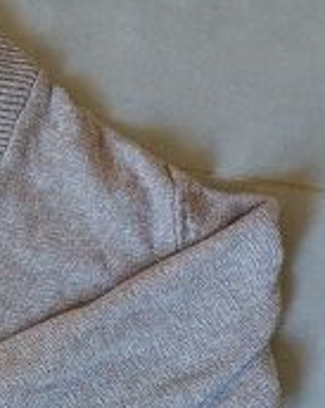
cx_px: -187
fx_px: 1097
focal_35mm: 91
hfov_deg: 15.3
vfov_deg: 20.5
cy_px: 391
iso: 400
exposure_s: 1/50
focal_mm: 5.23
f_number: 1.8
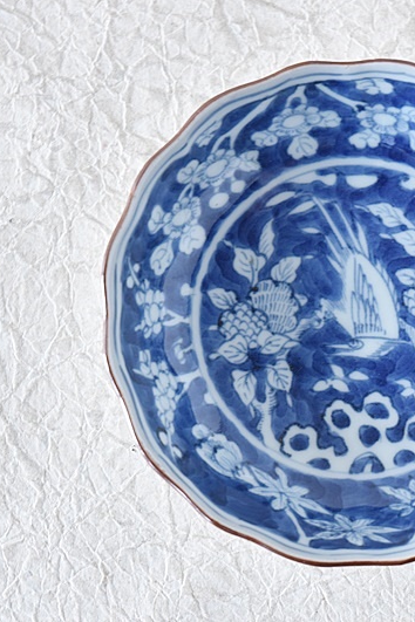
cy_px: 311
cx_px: 360
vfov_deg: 18.1
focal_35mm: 113
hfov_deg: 12.1
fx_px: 1954
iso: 400
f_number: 5.6
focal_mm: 50
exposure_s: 1/4
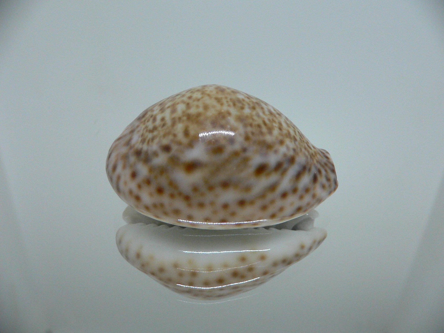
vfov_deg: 40.7
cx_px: 222
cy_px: 166
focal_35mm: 35
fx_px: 449
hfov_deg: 52.6
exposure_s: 1/50
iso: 200
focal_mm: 4.6
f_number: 2.8
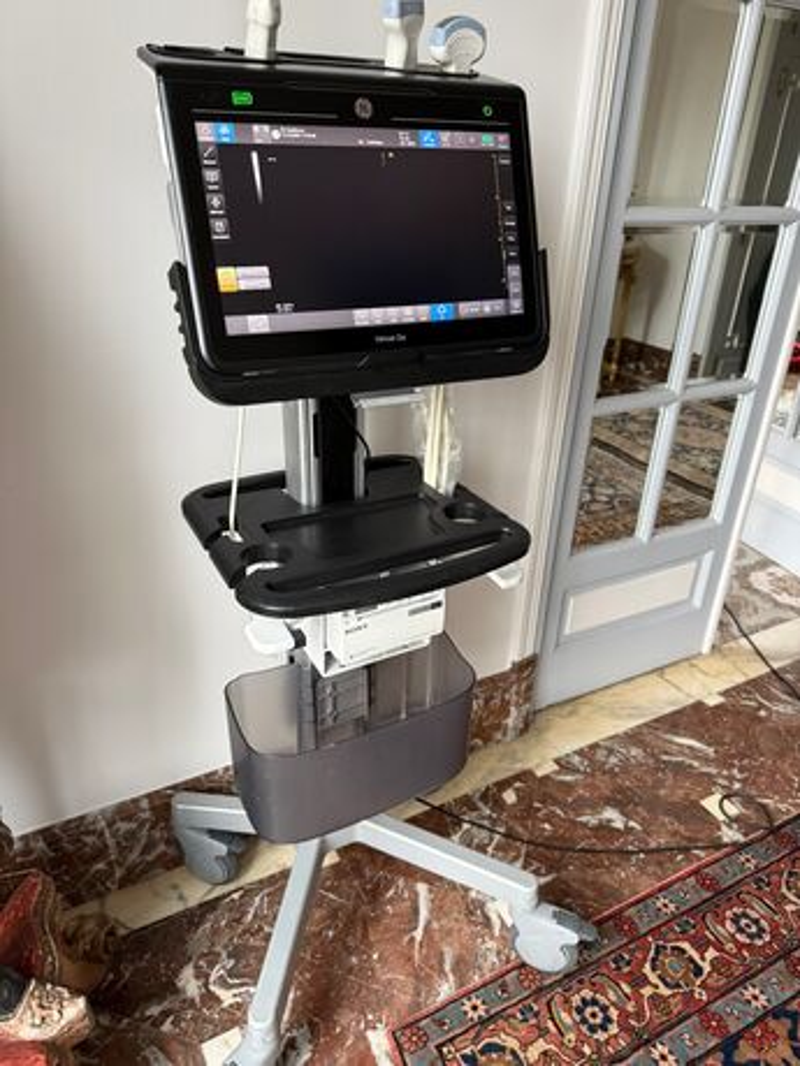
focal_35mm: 24
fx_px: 740
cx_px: 400
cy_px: 533
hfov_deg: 56.8
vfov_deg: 71.6
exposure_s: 1/60
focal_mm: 6.76
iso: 400
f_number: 1.78
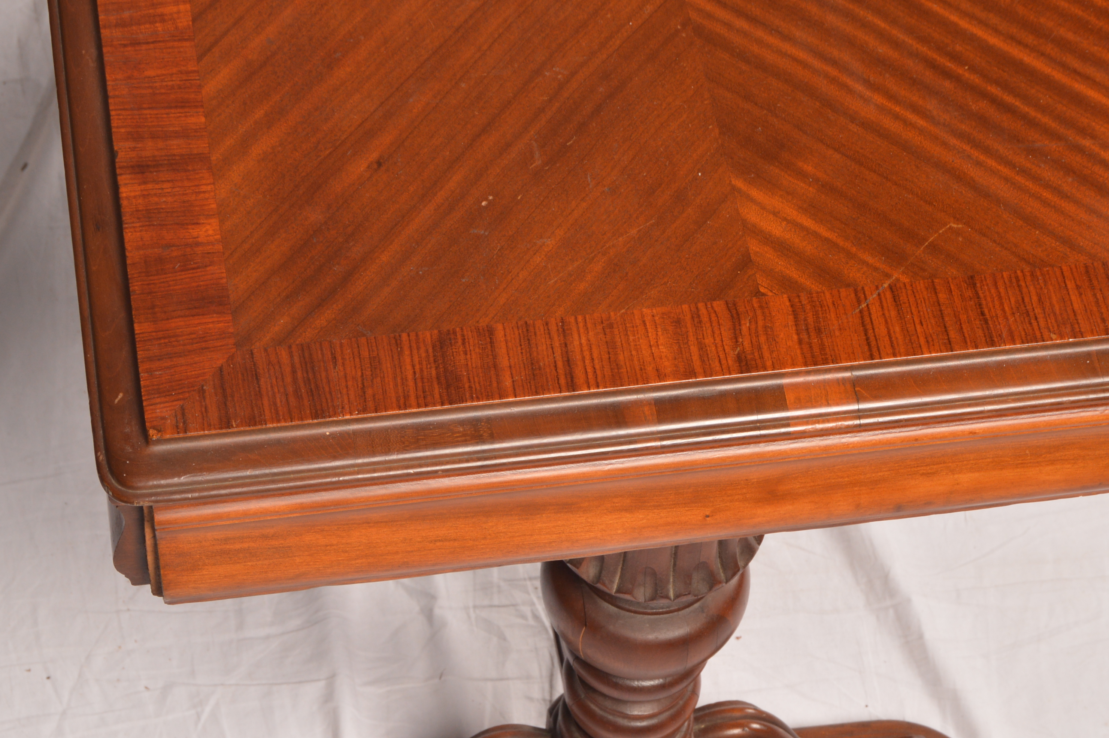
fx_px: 2955
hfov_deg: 21.2
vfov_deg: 14.2
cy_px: 557
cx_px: 681
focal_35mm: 96
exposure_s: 1/125
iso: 200
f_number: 10
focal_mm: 42
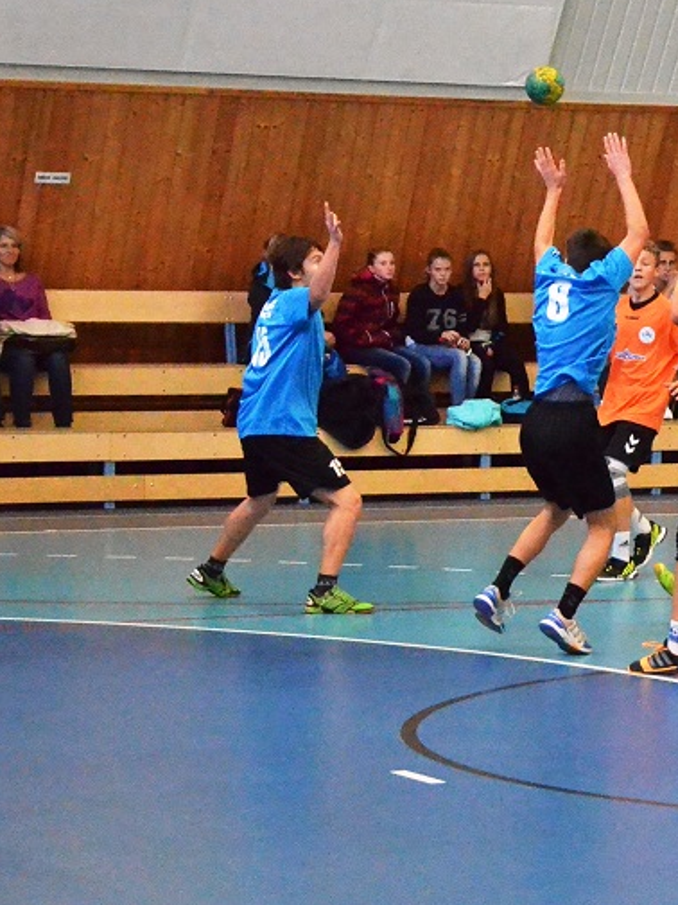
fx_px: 4025
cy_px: 400
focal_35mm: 154
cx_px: 960
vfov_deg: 12.8
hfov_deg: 9.4
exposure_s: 1/1250
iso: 6400
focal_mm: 45
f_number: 4.8
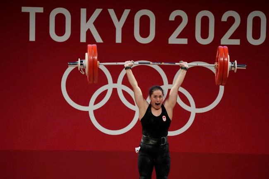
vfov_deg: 4.4
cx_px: 134
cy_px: 90
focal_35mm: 315
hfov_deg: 6.5
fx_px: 2353
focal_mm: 315
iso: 6400
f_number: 5.6
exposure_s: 1/800
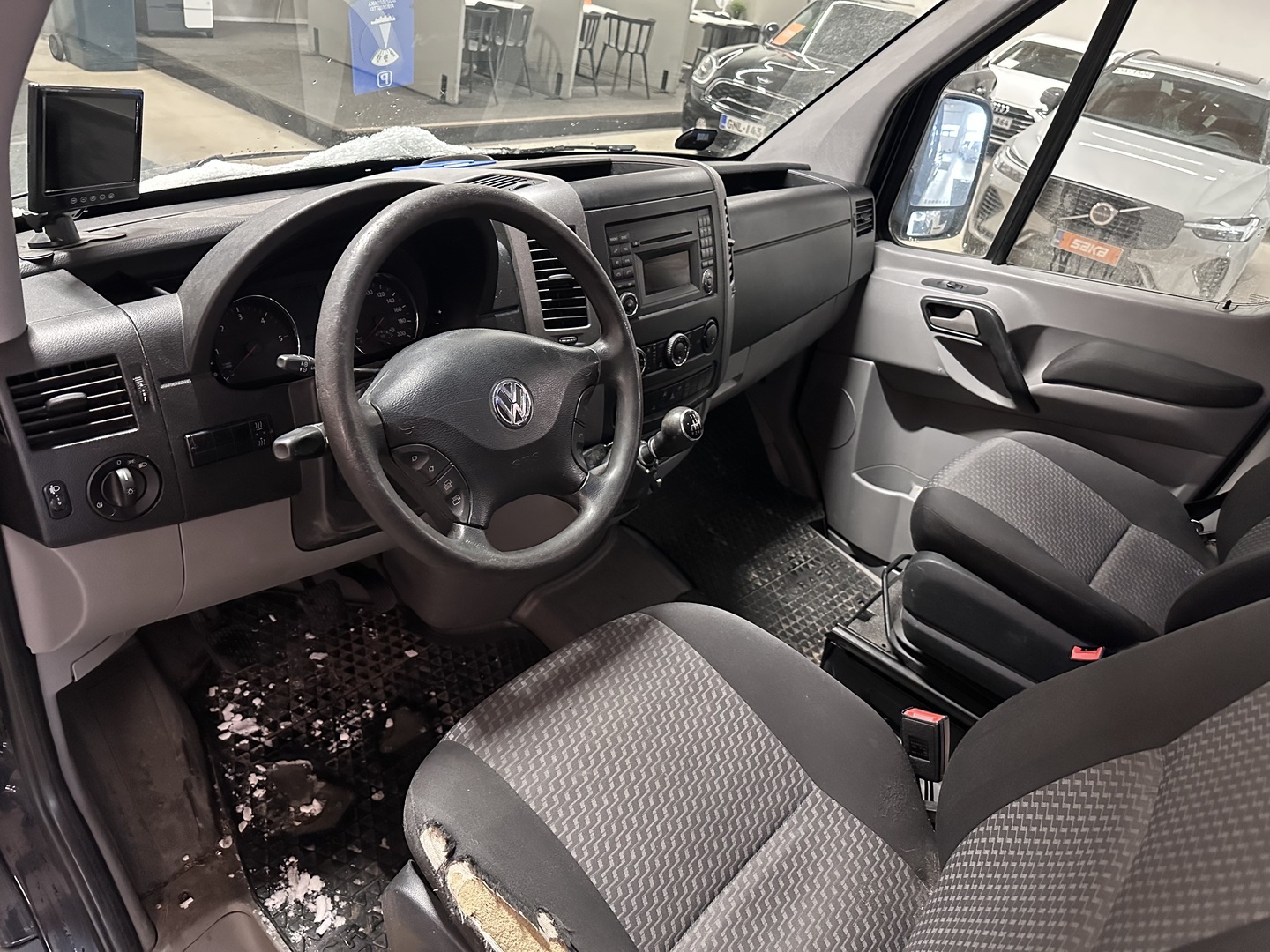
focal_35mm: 24
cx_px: 635
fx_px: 881
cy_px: 476
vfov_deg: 56.8
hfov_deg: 71.6
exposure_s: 1/39
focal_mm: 6.86
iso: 1000
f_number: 1.78
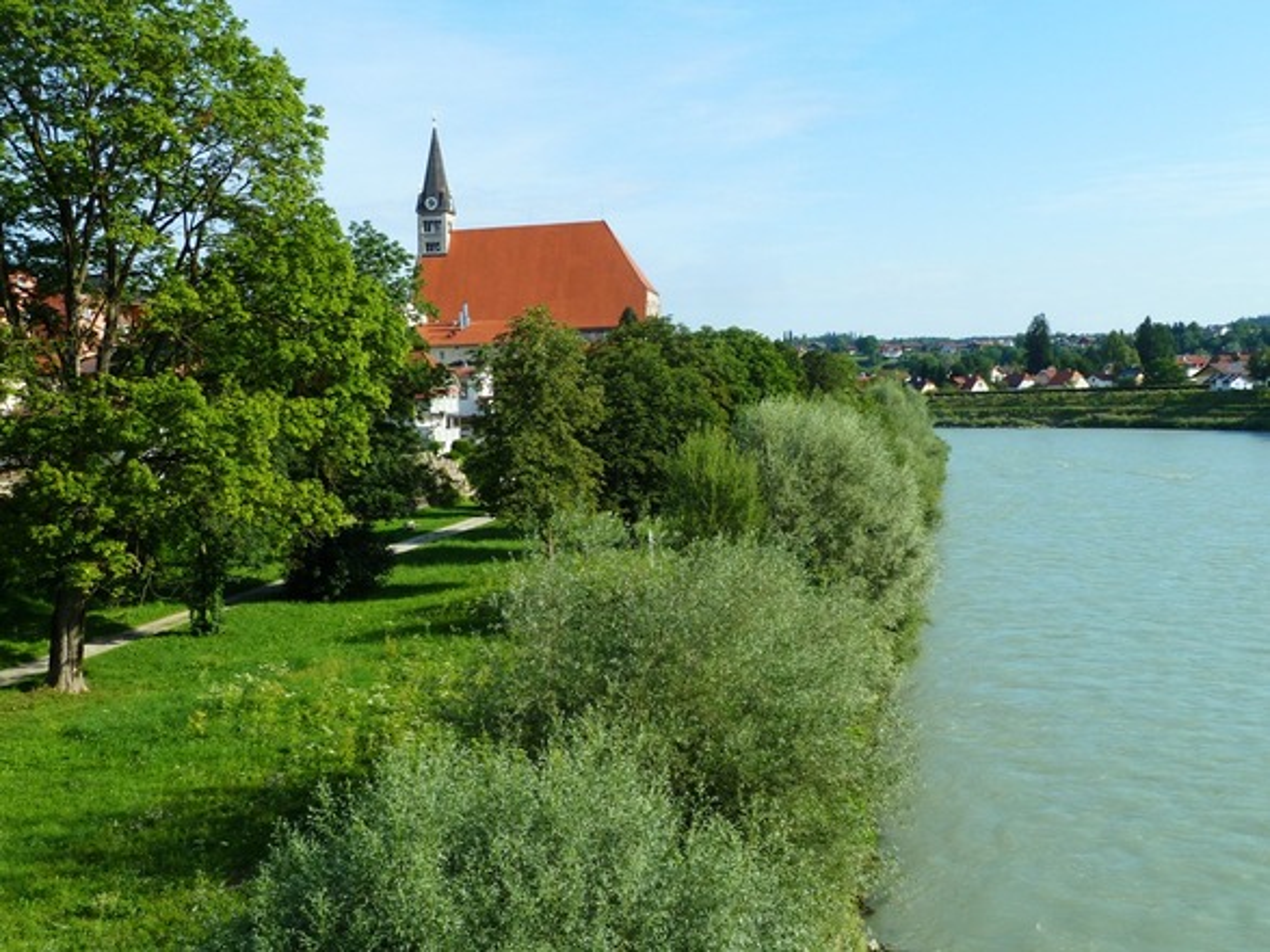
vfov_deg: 35.9
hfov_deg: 46.8
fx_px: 1467
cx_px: 635
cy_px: 476
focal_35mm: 40
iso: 80
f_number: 4
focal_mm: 6.5
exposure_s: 1/400
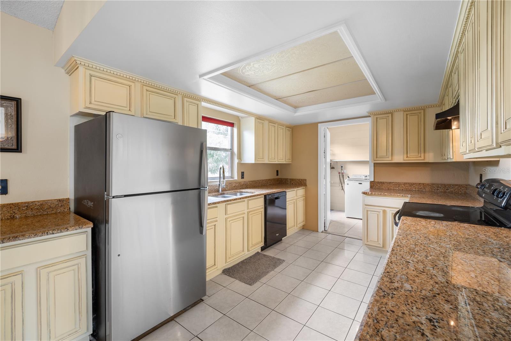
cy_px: 170
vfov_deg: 81.2
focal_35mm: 14
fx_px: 199
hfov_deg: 104.3
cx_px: 256
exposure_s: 1.3
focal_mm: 14
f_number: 9
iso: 100
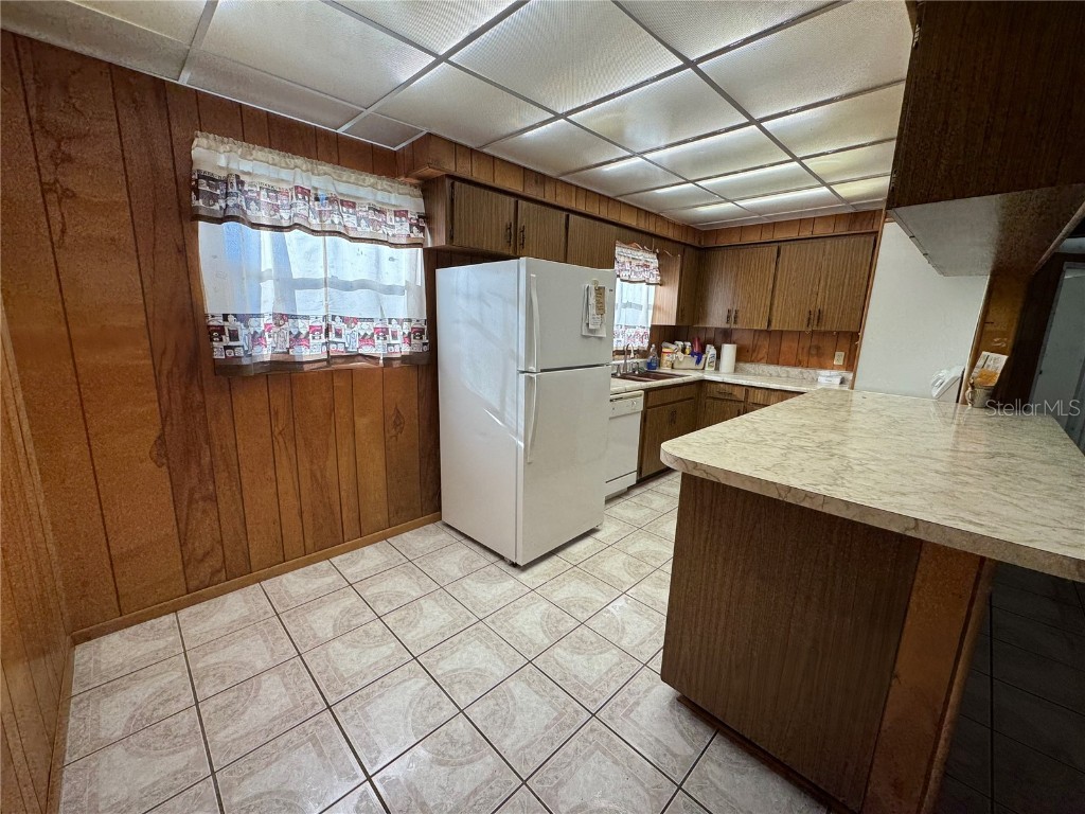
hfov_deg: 102.1
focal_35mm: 14
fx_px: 439
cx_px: 542
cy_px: 407
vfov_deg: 85.7
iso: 40
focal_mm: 2.22
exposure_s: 1/173
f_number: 2.2
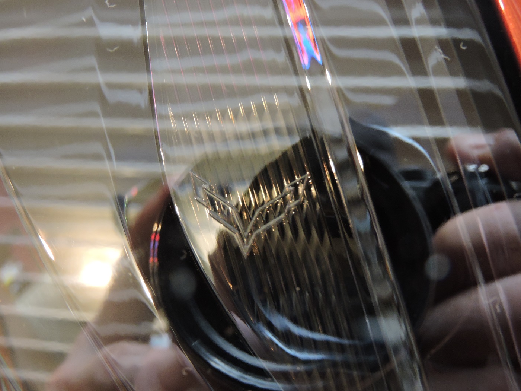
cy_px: 196
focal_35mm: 45
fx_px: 677
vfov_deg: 32.2
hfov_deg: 42.1
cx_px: 260
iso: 640
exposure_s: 1/8
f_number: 4
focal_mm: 8.1
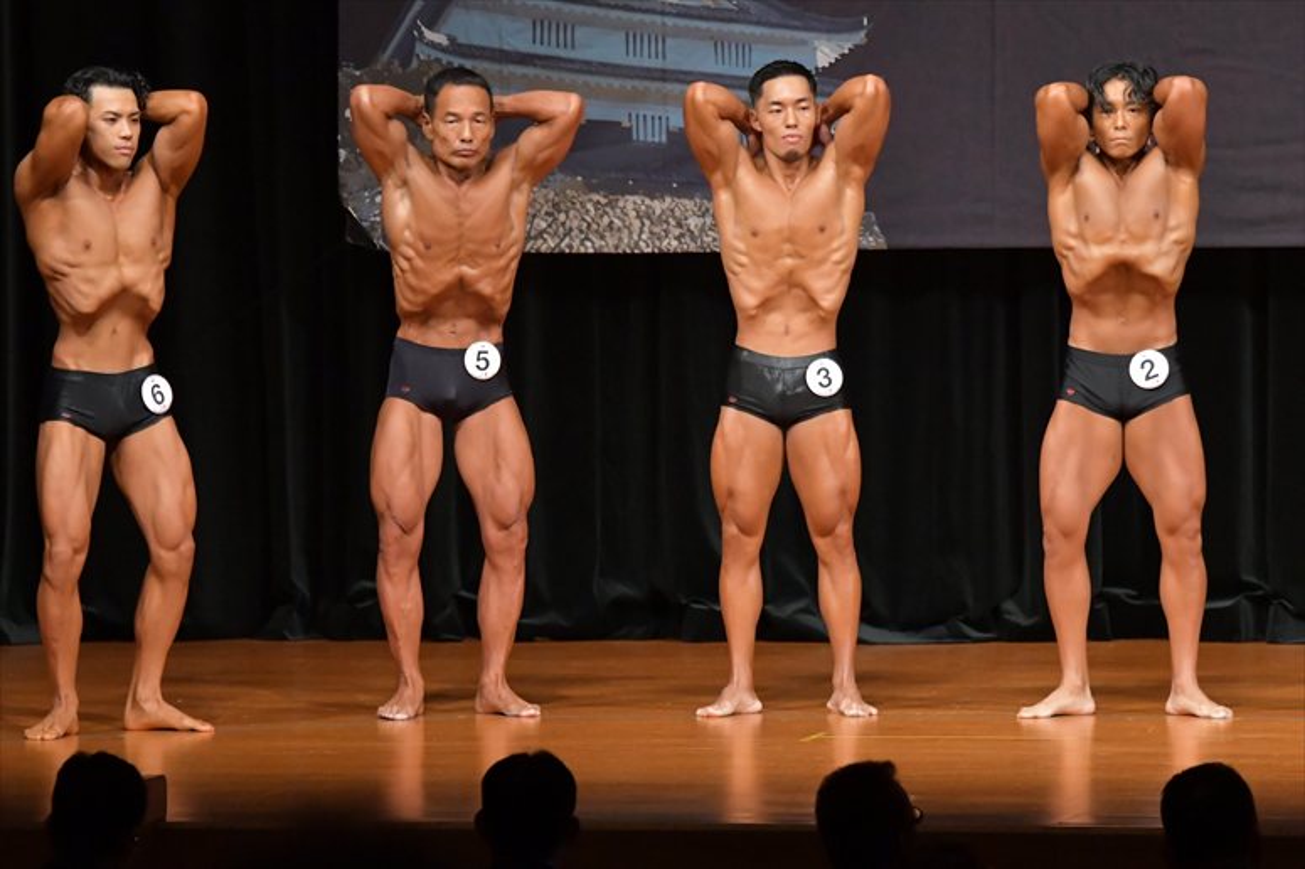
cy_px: 434
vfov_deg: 5.4
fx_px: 9239
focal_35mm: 255
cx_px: 652
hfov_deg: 8.1
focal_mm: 170
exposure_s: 1/400
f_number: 5.6
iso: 6400
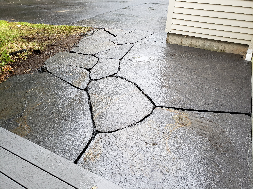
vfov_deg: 53.1
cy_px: 94
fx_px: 190
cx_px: 126
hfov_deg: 67.3
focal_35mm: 26
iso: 160
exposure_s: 1/60
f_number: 2.4
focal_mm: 4.3
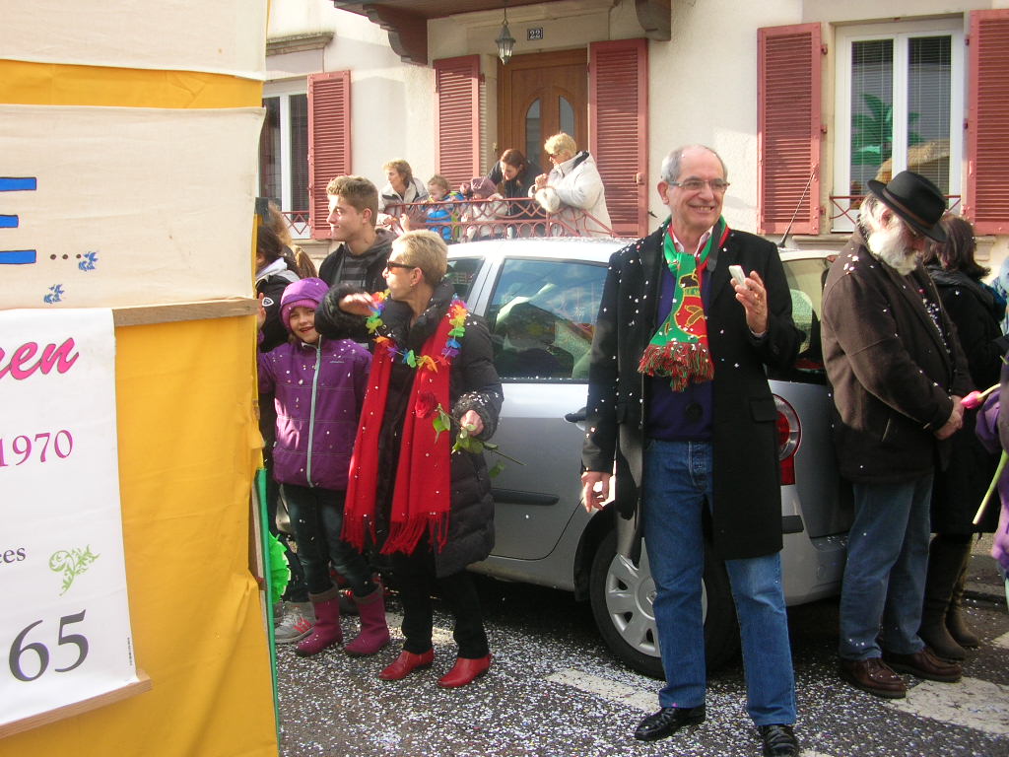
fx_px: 1078
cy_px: 378
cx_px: 504
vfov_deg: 38.7
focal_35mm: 37
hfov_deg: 50.1
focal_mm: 6.2
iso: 50
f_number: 2.9
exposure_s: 1/215
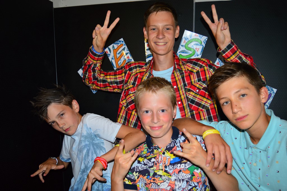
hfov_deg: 55.1
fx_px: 275
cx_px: 144
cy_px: 96
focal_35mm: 34
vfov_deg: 38.3
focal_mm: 23
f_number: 3.8
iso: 100
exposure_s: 1/60
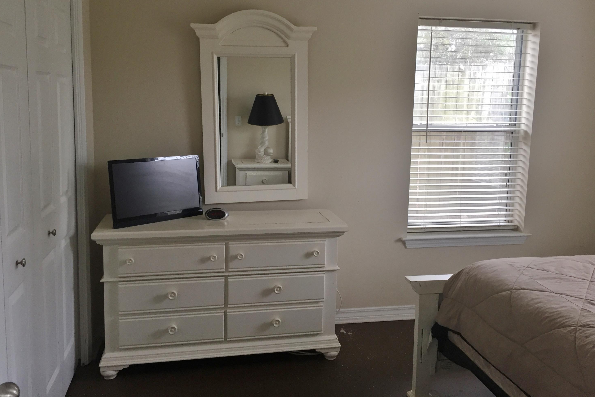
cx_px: 304
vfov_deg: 42.2
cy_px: 170
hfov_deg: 60.3
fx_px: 512
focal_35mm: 31
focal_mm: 4.15
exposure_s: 1/40
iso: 40
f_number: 2.2
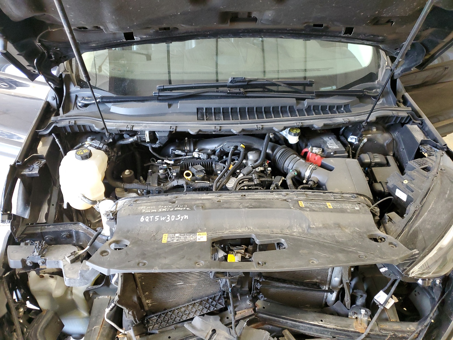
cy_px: 170
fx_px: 340
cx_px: 226
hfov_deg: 67.3
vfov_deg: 53.1
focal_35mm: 26
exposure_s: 1/60.2
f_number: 1.5
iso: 279
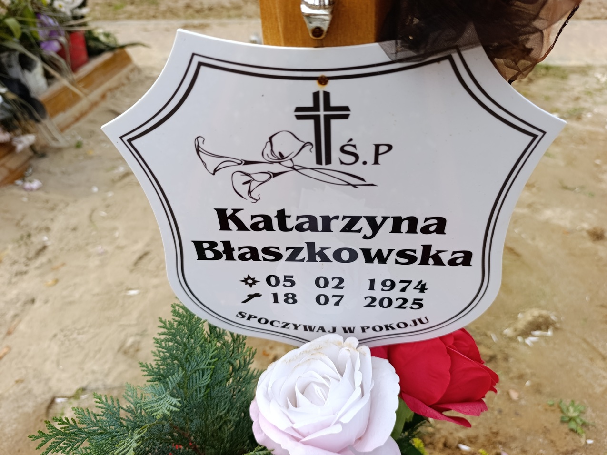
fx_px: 421
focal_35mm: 24
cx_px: 308
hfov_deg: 71.6
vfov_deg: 56.8
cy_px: 227
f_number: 1.6
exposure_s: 1/158
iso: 50
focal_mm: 6.14
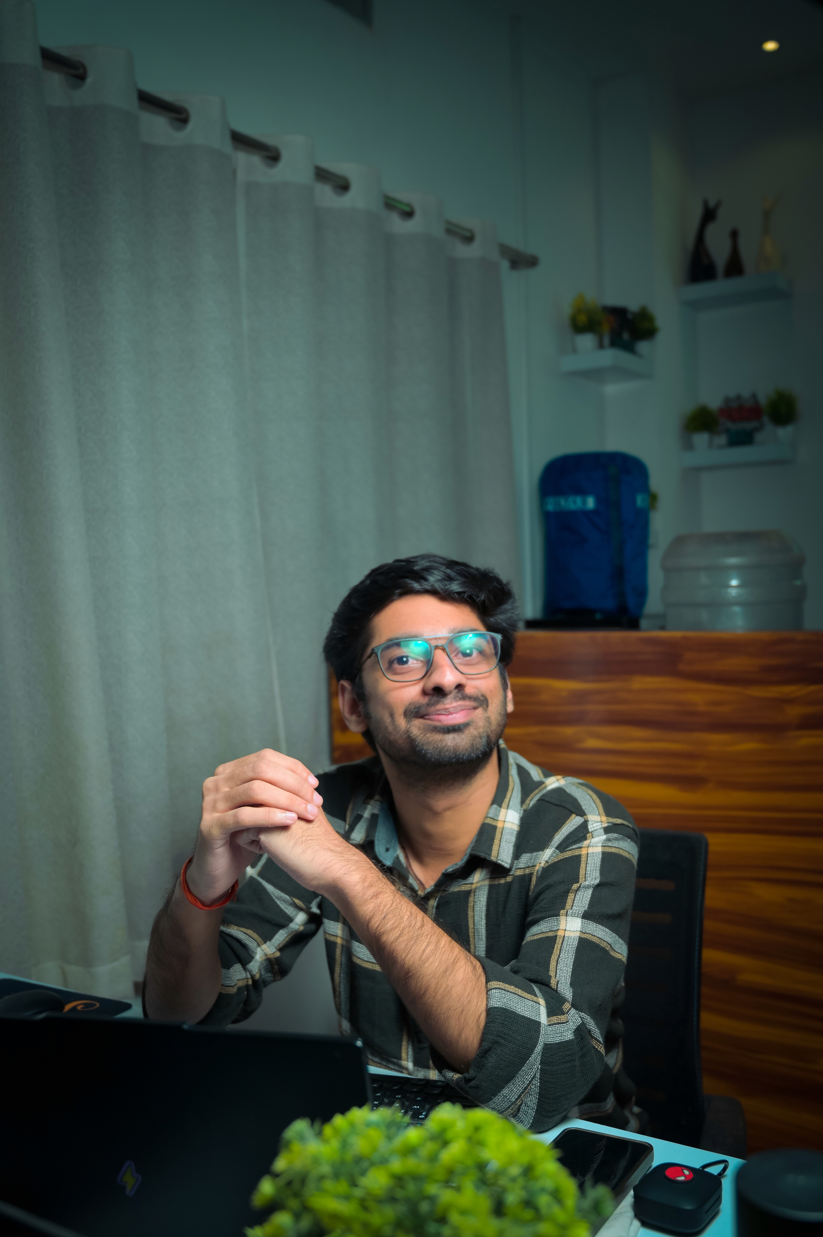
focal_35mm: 34
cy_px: 618
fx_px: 1167
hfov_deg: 38.8
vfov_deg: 55.8
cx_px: 412
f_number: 4
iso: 200
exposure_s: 1/400
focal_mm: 34
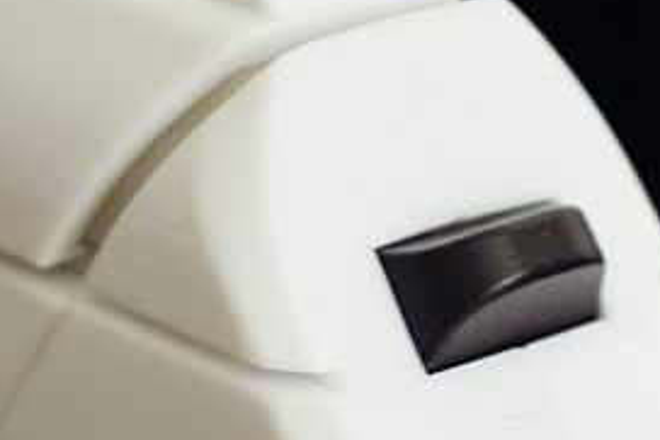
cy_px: 417
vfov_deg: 6.5
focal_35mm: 212
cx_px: 463
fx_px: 3884
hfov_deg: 9.7
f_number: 5.3
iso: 100
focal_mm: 48
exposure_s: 1/15
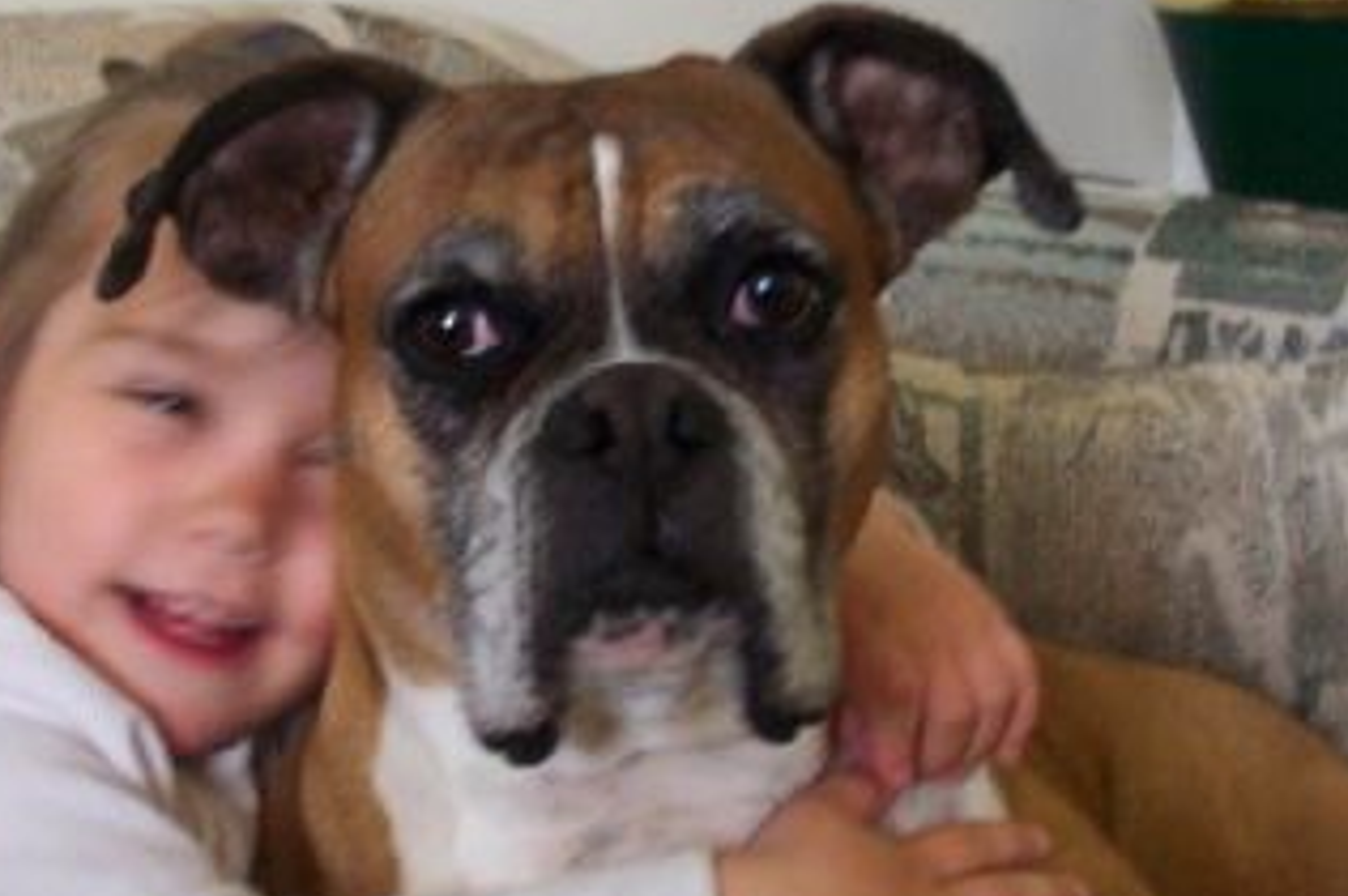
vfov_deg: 19.1
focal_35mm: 71
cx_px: 623
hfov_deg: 28.5
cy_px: 437
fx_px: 2656
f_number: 2.8
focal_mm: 7.5
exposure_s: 1/15
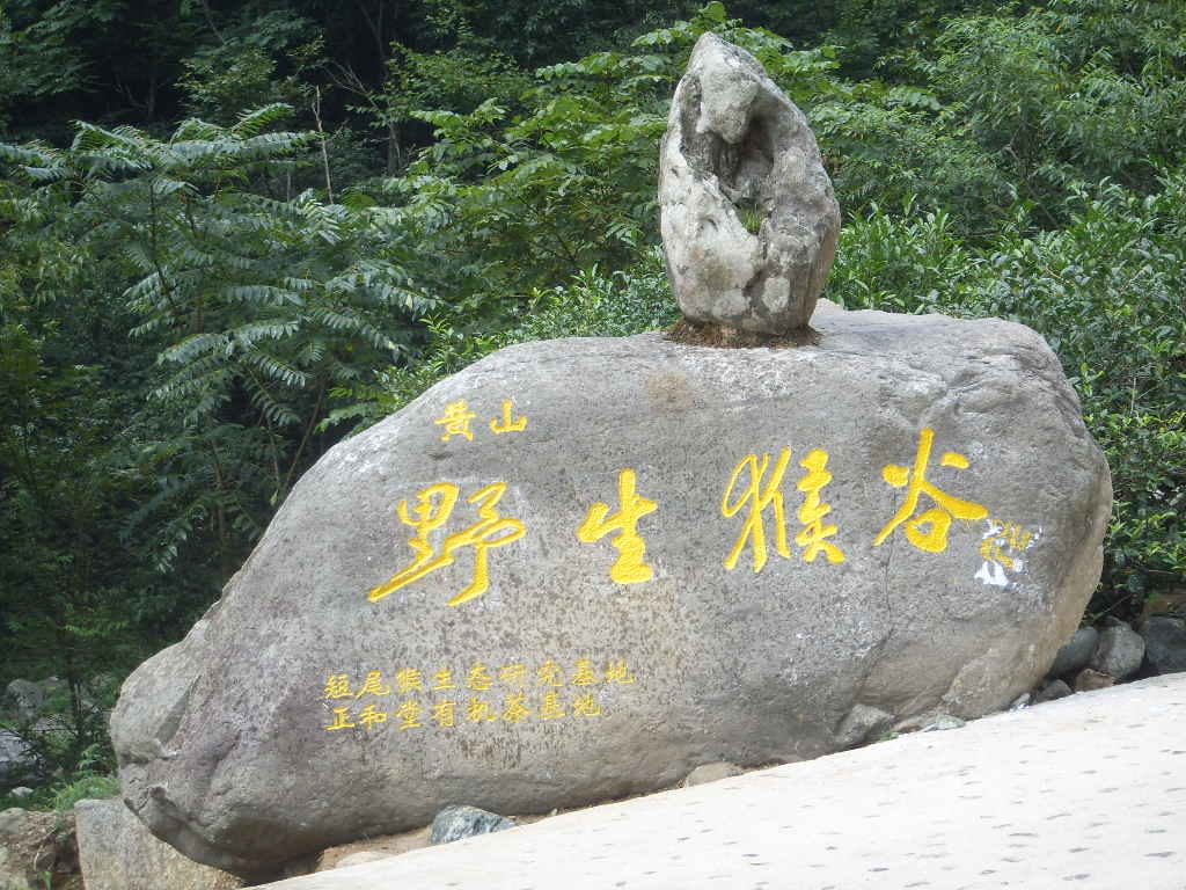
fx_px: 2741
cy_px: 445
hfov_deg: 24.4
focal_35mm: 80
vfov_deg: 18.4
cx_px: 593
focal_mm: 13.7
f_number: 4.2
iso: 50
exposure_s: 1/180
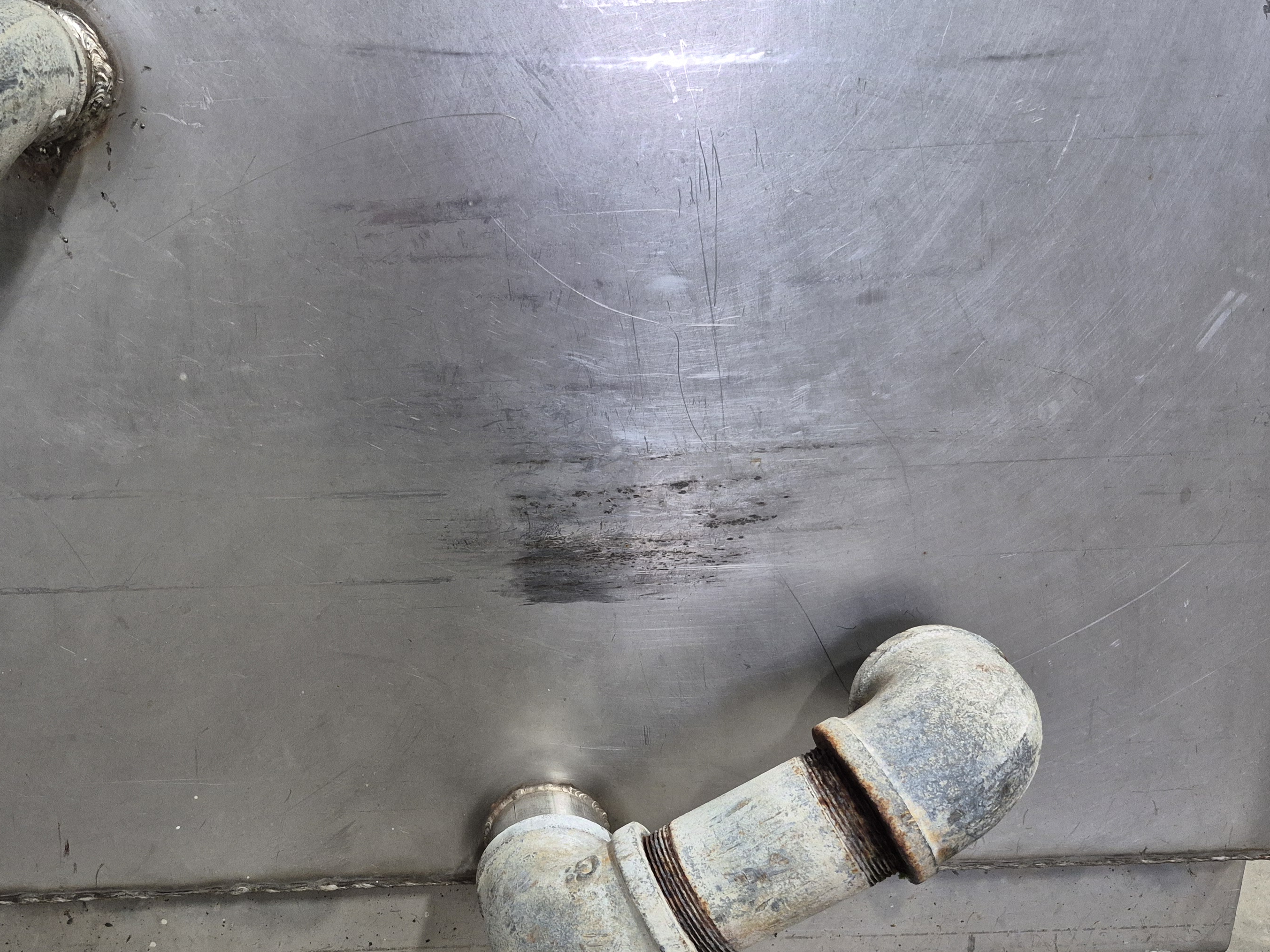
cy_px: 598
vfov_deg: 41.5
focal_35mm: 34
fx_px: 1247
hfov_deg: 53.1
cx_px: 448
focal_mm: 5.4
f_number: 1.8
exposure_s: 1/120
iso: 500
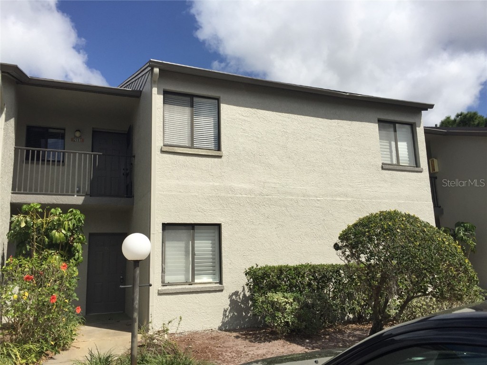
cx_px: 244
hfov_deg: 61.7
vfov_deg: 48.2
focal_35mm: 29
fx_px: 408
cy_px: 182
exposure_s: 1/3300
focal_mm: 4.15
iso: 32
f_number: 2.2
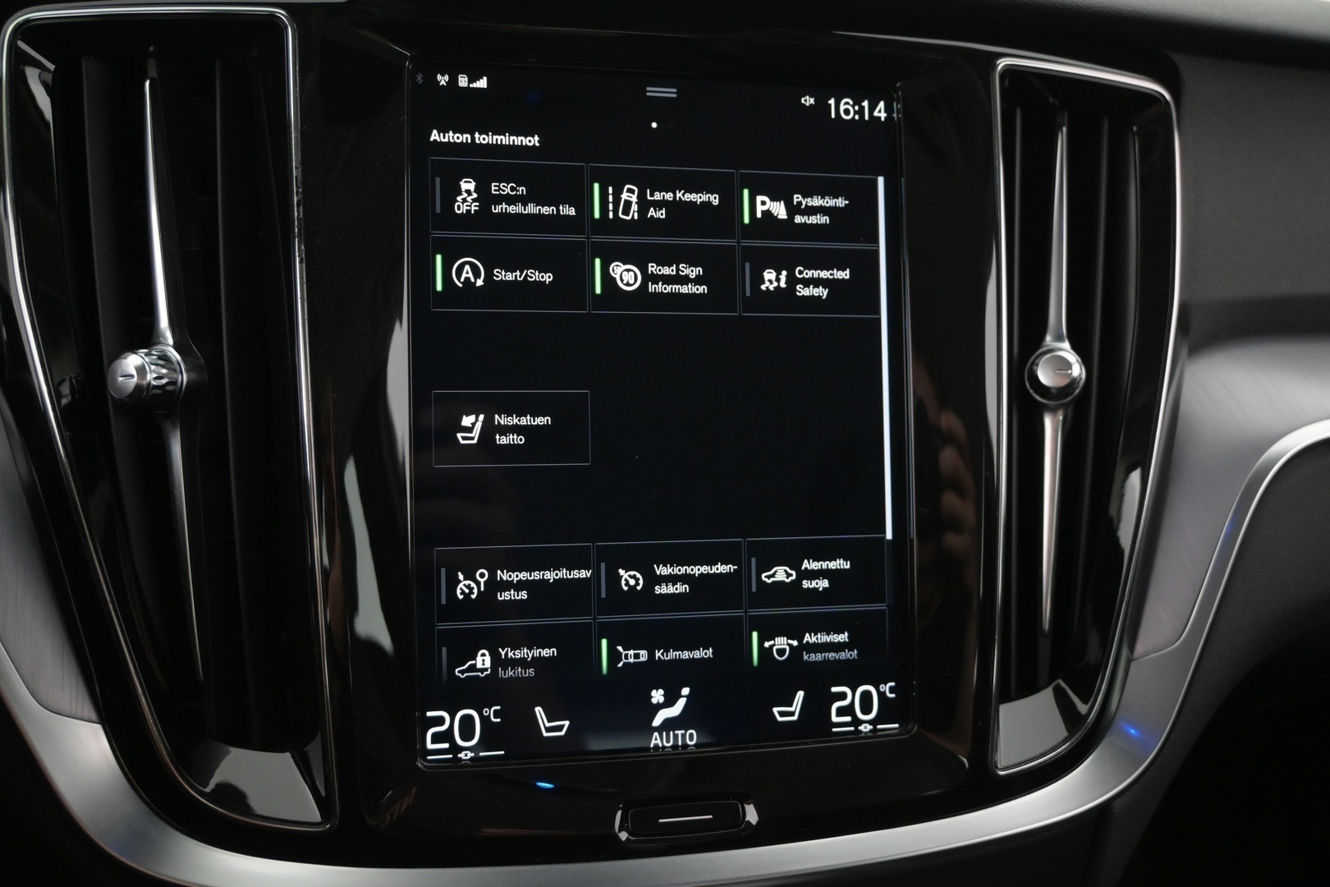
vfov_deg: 39.1
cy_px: 444
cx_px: 665
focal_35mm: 34
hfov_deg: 56.1
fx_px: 1247
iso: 2500
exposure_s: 1/40
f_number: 4
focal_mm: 22.5
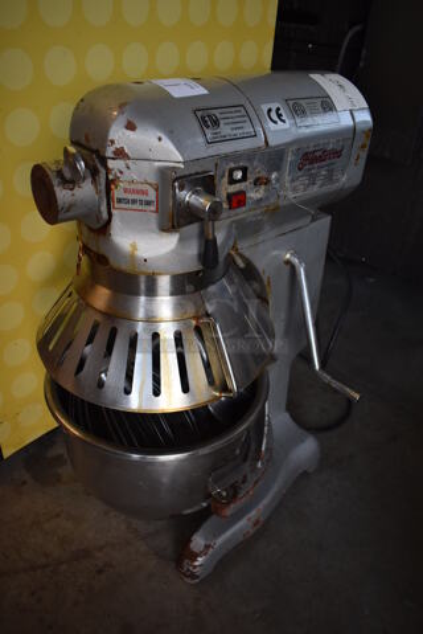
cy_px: 317
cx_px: 212
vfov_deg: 67.4
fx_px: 475
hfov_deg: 48.0
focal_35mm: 27
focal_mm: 18
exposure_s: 1/250
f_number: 3.5
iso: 450
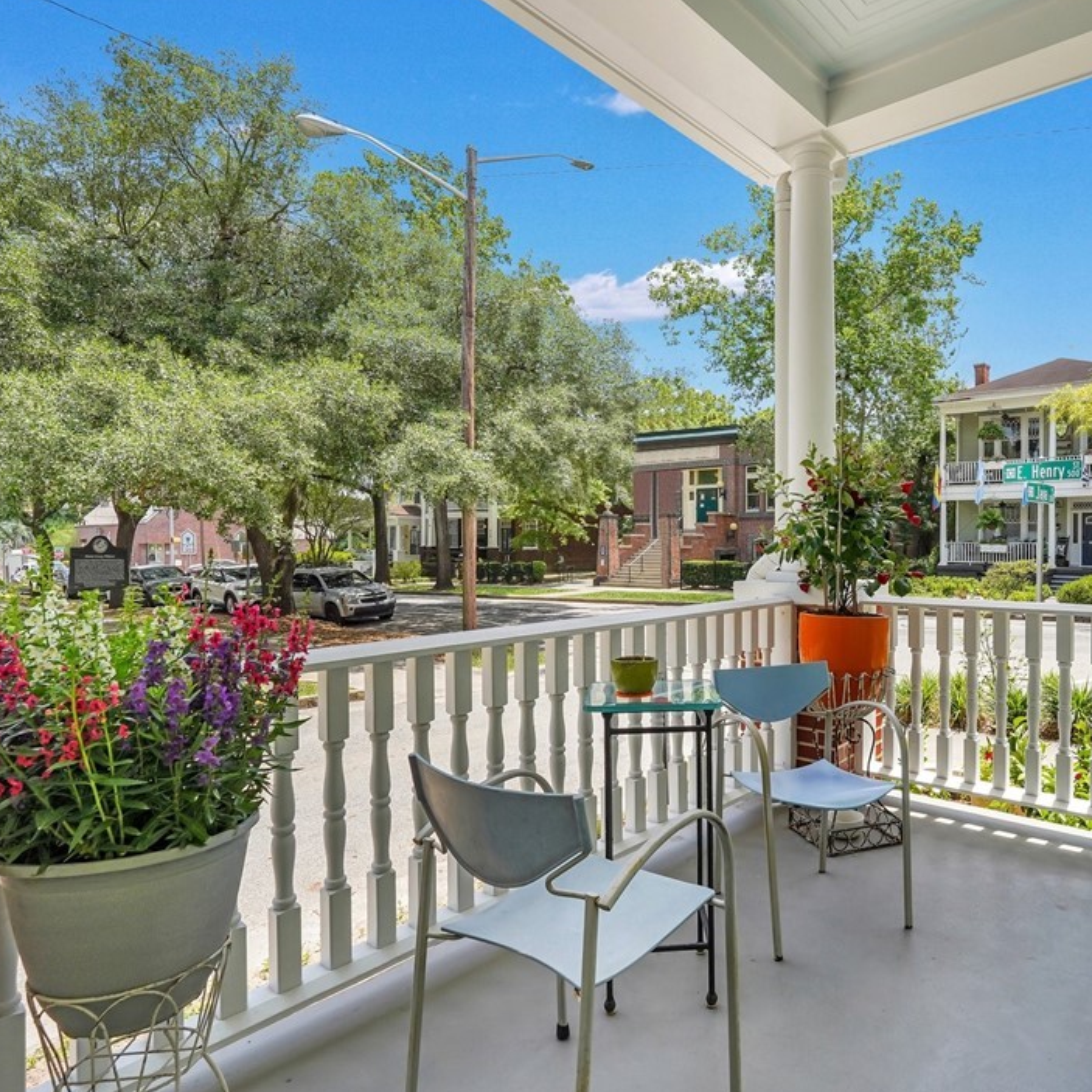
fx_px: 773
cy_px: 544
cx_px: 694
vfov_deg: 70.5
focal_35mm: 22
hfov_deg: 69.2
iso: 320
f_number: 9
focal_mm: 16.5
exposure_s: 1/400
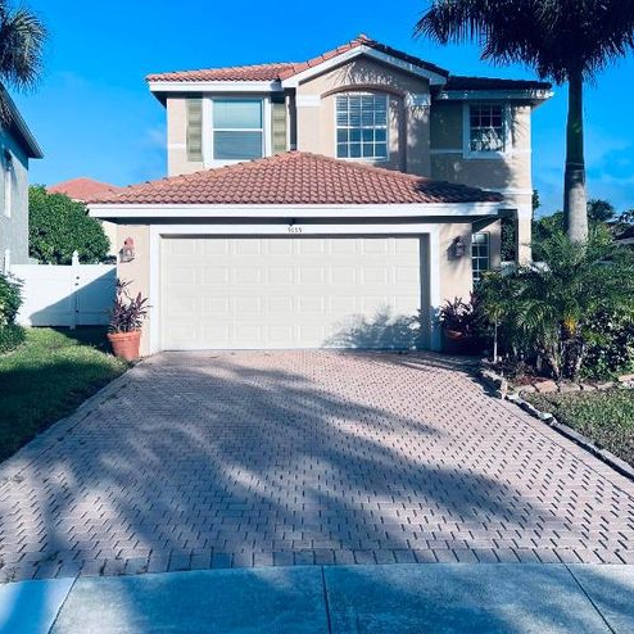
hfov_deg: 52.5
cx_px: 317
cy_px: 261
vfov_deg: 52.3
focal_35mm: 31
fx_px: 642
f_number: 1.5
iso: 50
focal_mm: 5.7
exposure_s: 1/5587
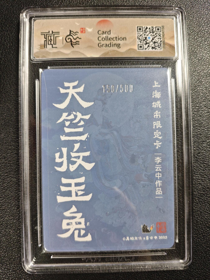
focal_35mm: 26
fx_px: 210
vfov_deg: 67.3
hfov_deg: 53.1
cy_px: 140
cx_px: 105
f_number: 1.5
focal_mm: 4.94
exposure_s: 1/50
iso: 200
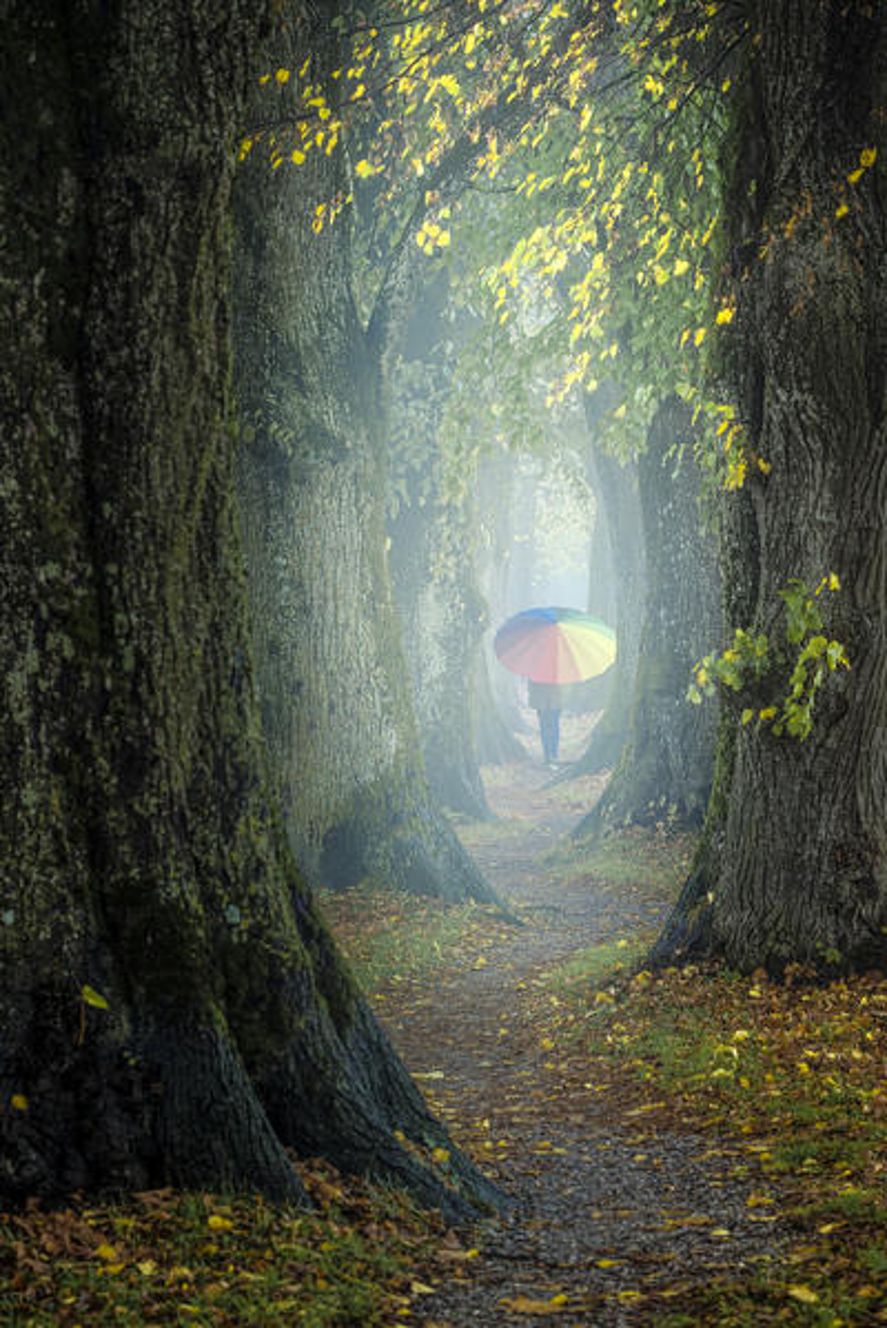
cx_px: 444
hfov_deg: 14.0
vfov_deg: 20.8
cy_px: 664
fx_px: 3617
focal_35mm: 98
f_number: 8
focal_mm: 98
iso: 200
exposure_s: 1/10
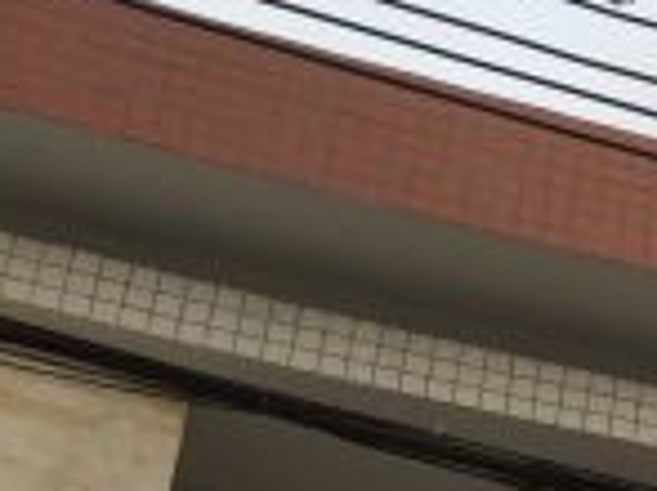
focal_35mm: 143
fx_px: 2712
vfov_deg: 10.2
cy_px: 609
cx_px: 1511
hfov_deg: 11.6
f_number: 2.2
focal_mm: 4.12
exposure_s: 1/1282
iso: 32
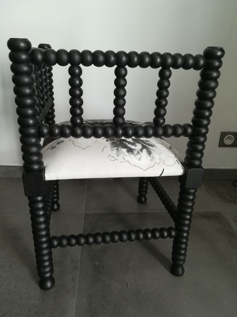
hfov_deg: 53.1
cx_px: 118
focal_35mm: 26
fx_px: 237
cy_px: 158
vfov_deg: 67.3
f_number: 2.2
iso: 80
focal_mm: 3.83
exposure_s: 1/33.3
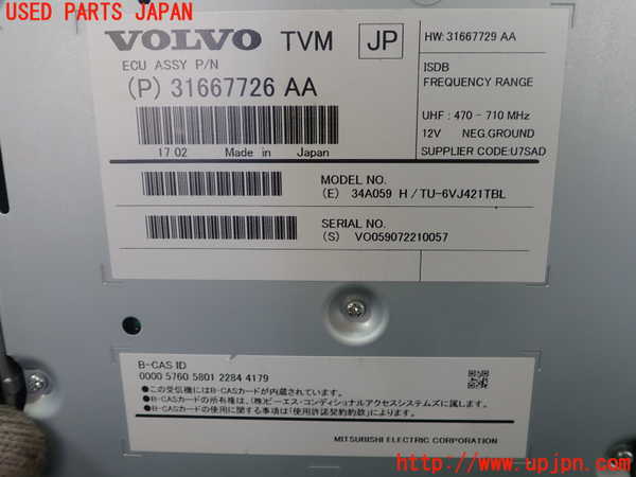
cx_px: 318
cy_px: 238
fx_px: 551
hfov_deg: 60.0
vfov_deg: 46.8
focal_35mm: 30
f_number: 2.3
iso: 100
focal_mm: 5.5
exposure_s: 1/125
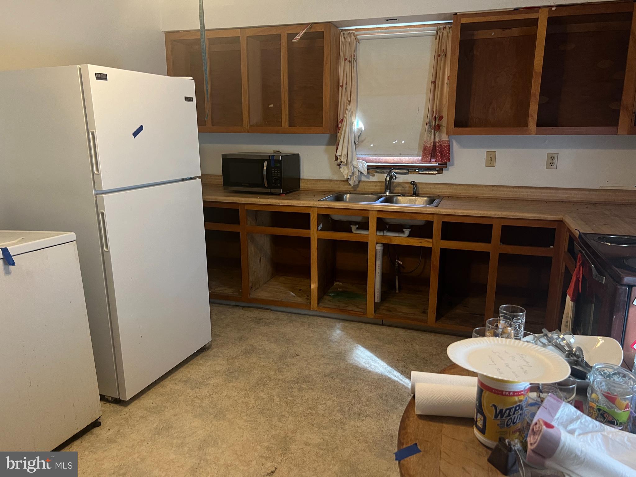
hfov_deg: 67.3
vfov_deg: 53.1
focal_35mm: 26
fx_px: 478
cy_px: 238
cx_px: 318
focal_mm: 5.7
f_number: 1.5
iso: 160
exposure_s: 1/60
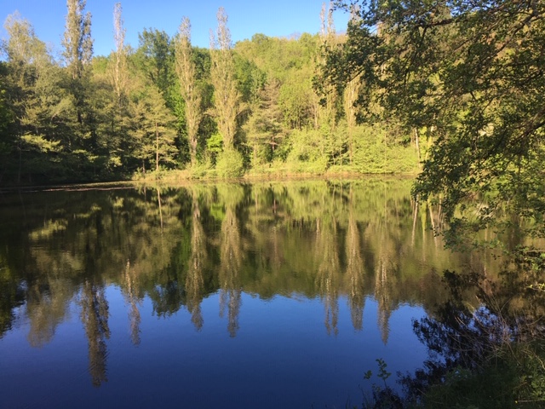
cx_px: 272
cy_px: 204
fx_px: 457
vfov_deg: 48.2
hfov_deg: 61.7
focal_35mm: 29
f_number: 2.2
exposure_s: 1/411
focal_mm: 4.15
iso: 25
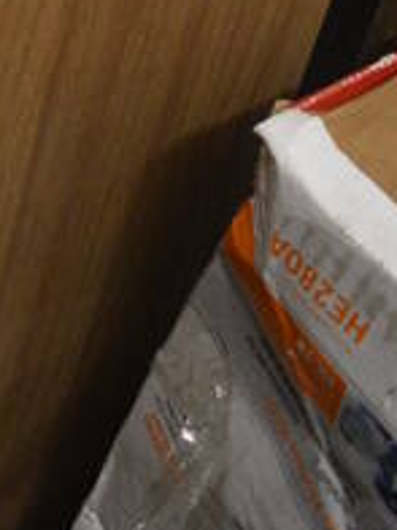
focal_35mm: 121
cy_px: -315
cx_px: -348
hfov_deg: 11.3
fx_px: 1850
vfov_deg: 14.9
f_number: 3.5
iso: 2200
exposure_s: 1/125
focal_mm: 18
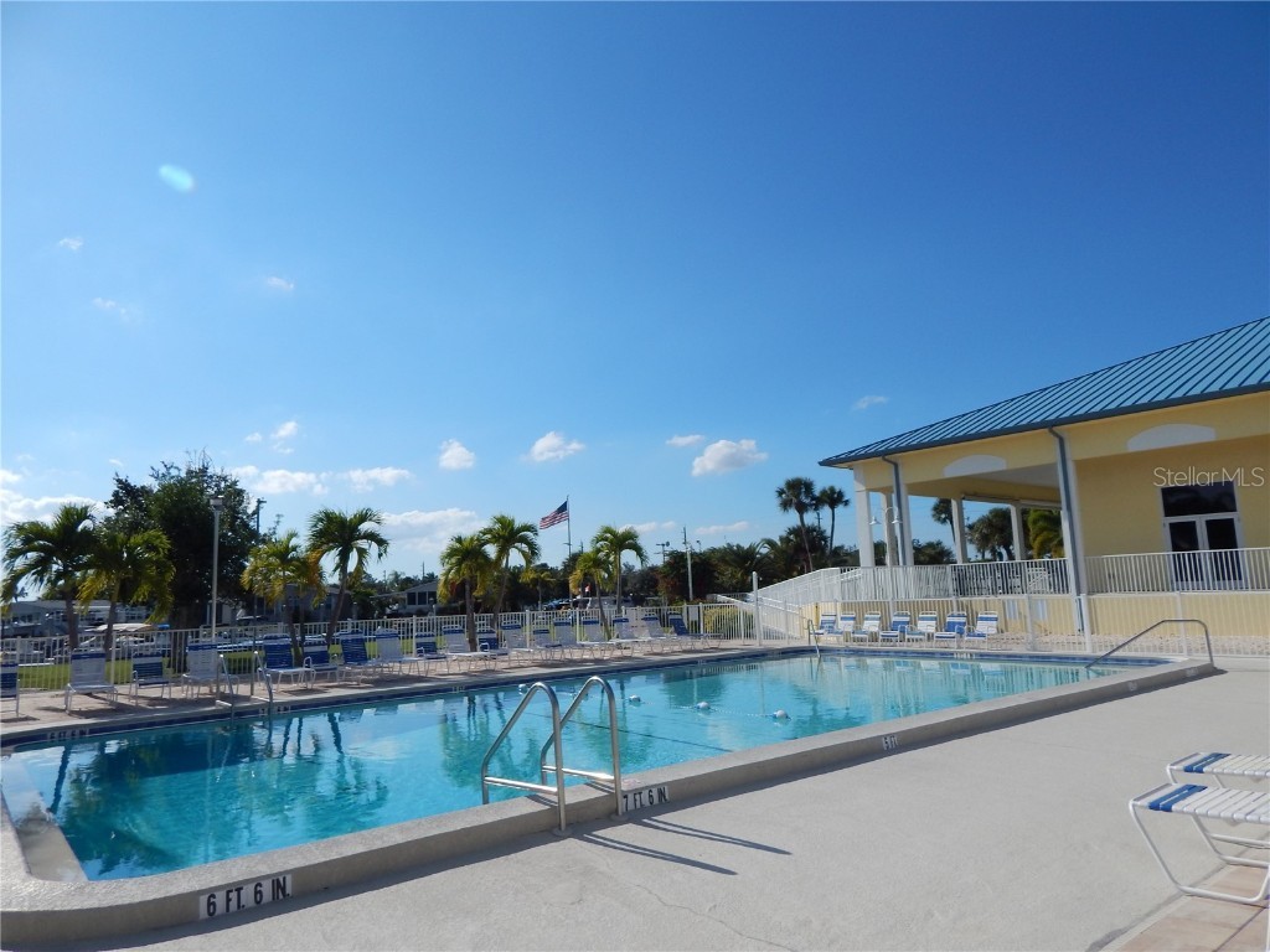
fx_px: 807
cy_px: 476
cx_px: 635
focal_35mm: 22
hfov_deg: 76.4
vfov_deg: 61.1
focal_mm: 4
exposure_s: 1/1250
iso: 125
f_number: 6
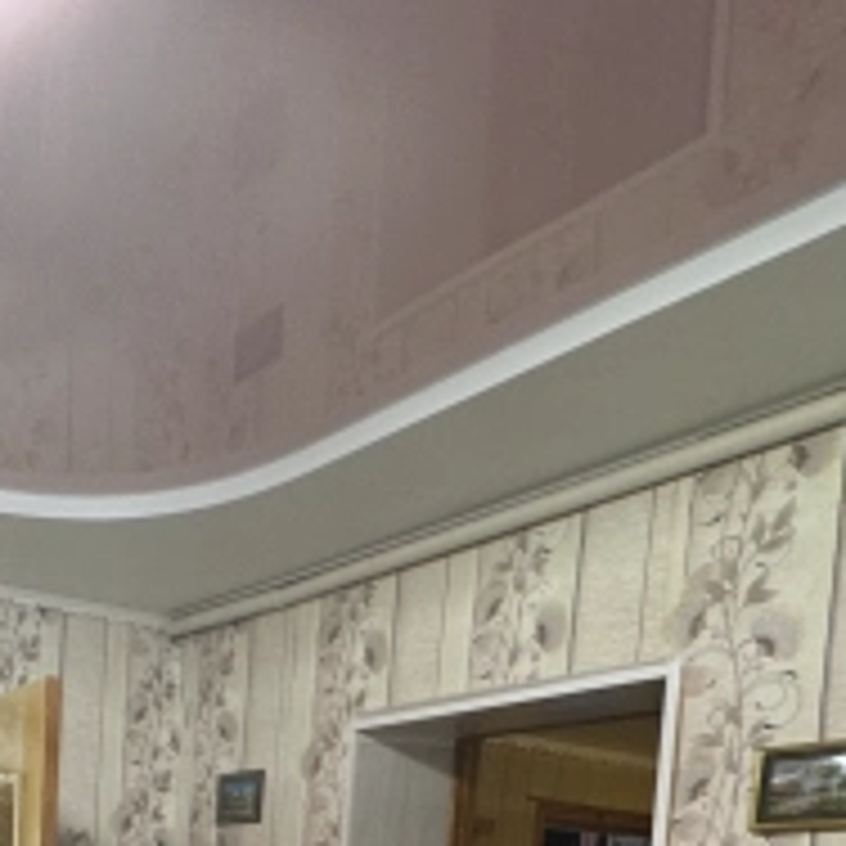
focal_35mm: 41
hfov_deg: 36.8
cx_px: 4
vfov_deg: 33.3
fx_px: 1134
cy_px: 1017
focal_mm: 2.22
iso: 200
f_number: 2.2
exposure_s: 1/50
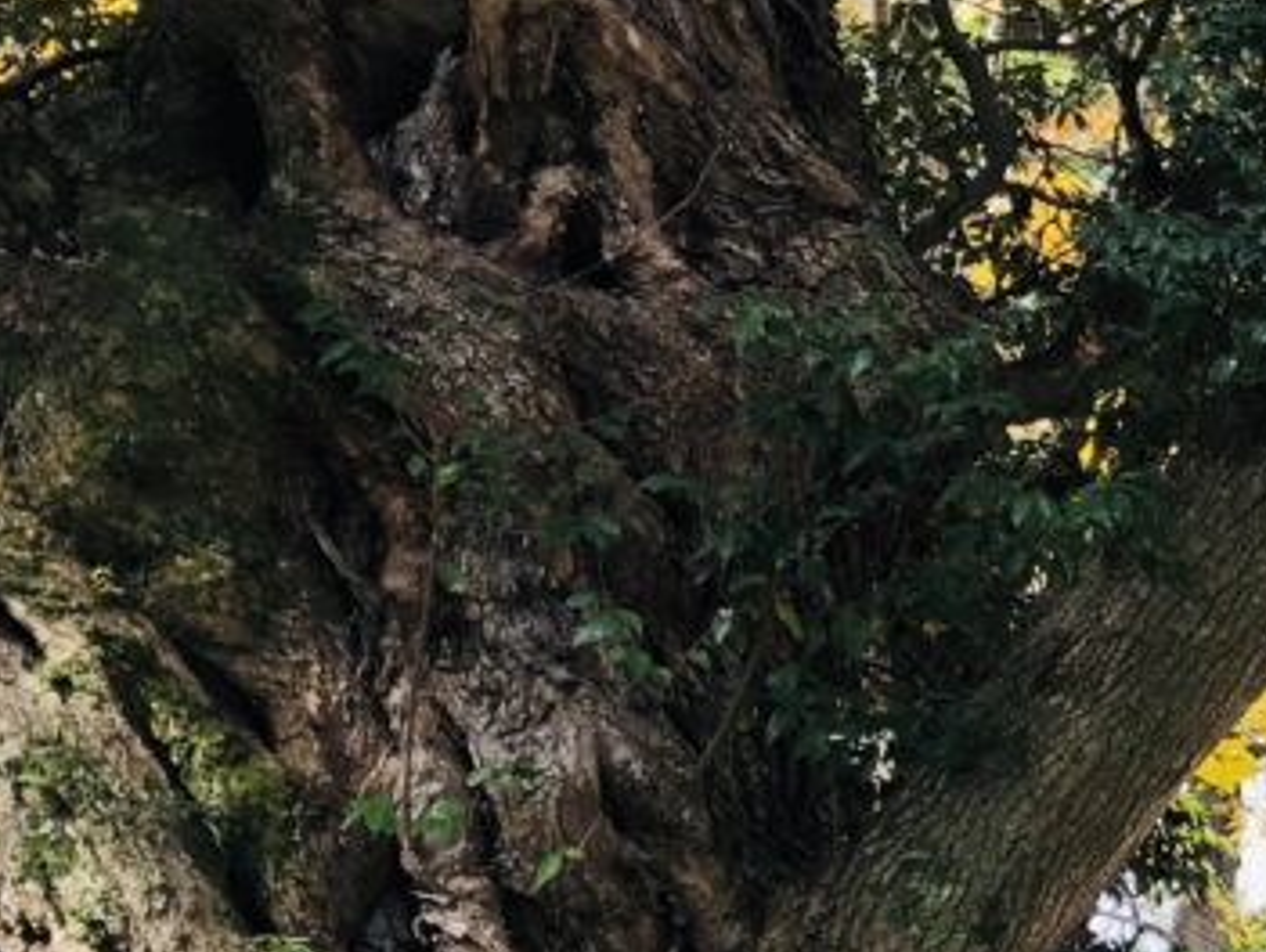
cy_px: 159
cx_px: 1868
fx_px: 3734
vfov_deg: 14.4
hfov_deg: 17.4
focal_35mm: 102
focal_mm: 3.99
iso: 50
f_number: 1.8
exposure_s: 1/120
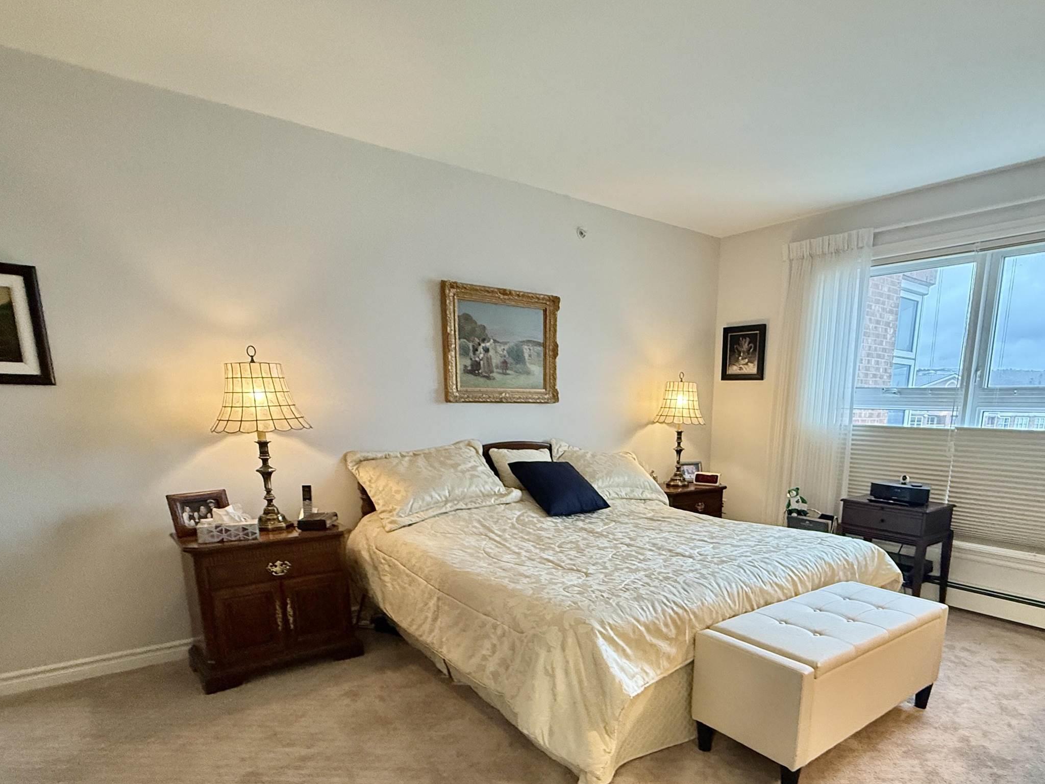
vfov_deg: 61.4
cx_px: 637
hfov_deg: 77.9
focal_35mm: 21
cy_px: 544
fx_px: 634
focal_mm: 2.22
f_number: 2.2
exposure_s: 1/120
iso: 500
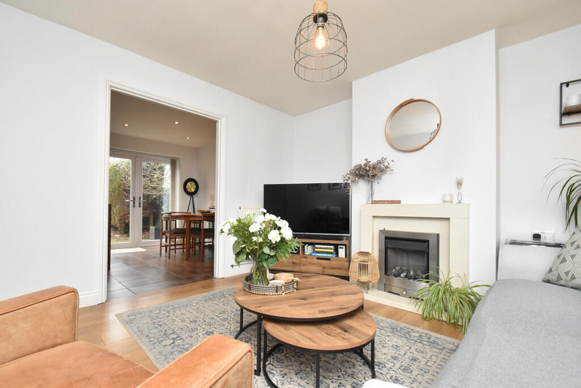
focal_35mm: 15
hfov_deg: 100.4
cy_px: 194
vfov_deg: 77.3
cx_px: 290
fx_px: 242
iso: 1600
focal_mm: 10
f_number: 9
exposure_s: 1/60
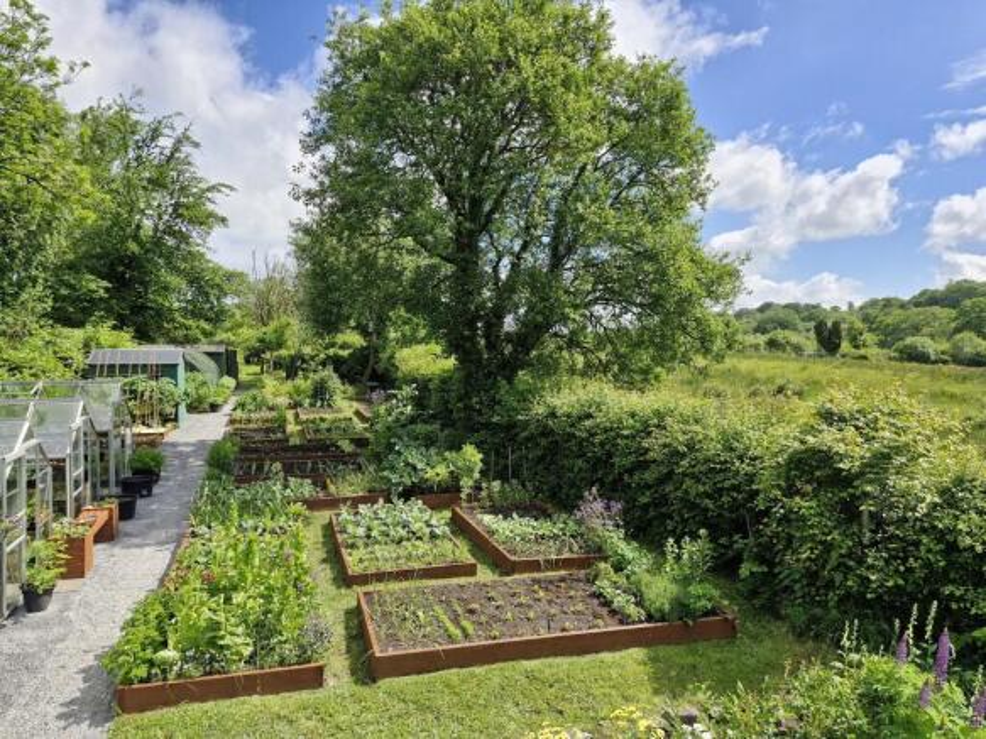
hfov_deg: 73.9
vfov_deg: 58.9
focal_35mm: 23
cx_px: 493
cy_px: 370
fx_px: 655
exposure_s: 1/790
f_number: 1.8
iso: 50
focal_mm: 5.54
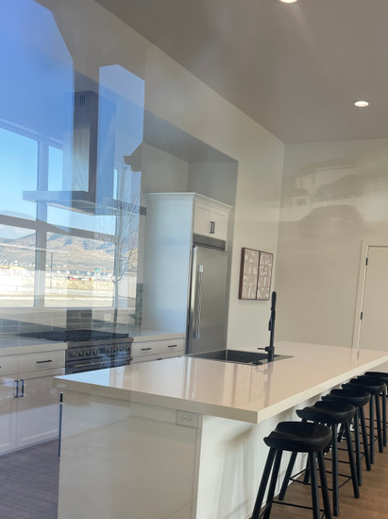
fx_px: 524
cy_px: 342
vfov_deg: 51.8
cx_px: 247
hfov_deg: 40.3
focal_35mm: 35
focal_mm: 5.1
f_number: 1.6
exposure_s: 1/190
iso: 32
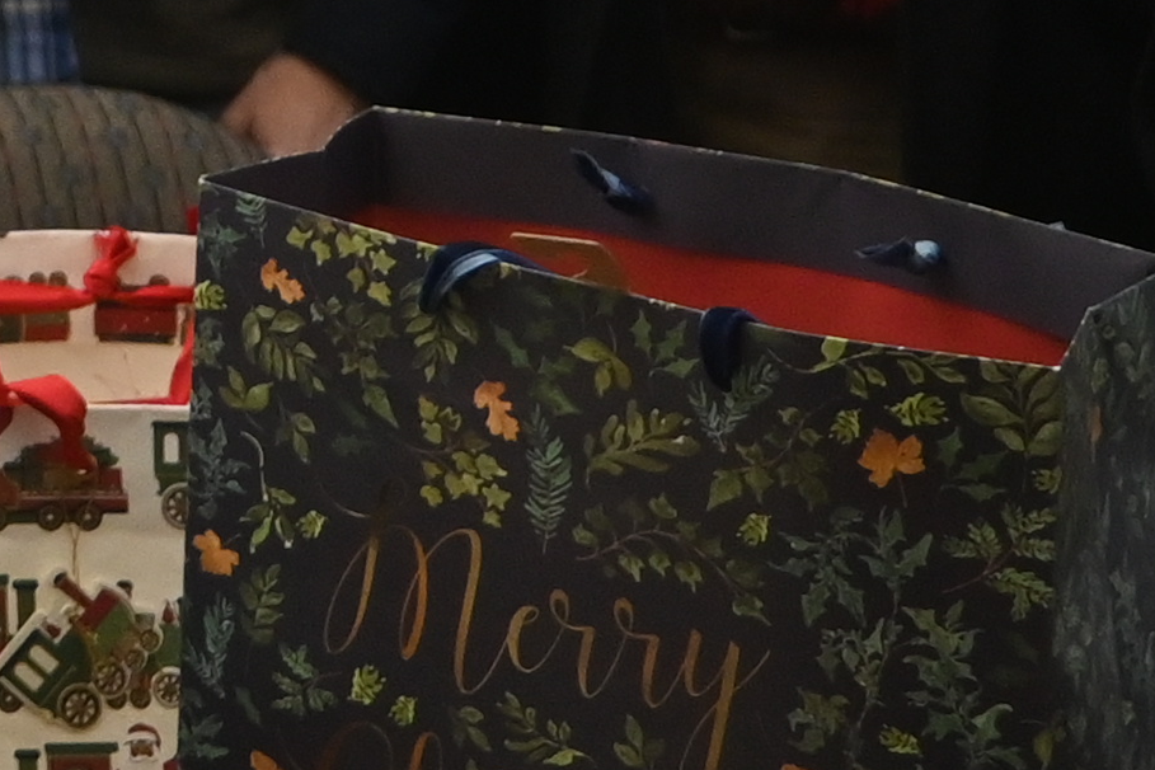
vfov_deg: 8.7
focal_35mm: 147
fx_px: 4716
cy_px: -873
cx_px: -1652
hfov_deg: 11.5
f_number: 3.5
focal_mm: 16
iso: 720
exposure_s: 1/125
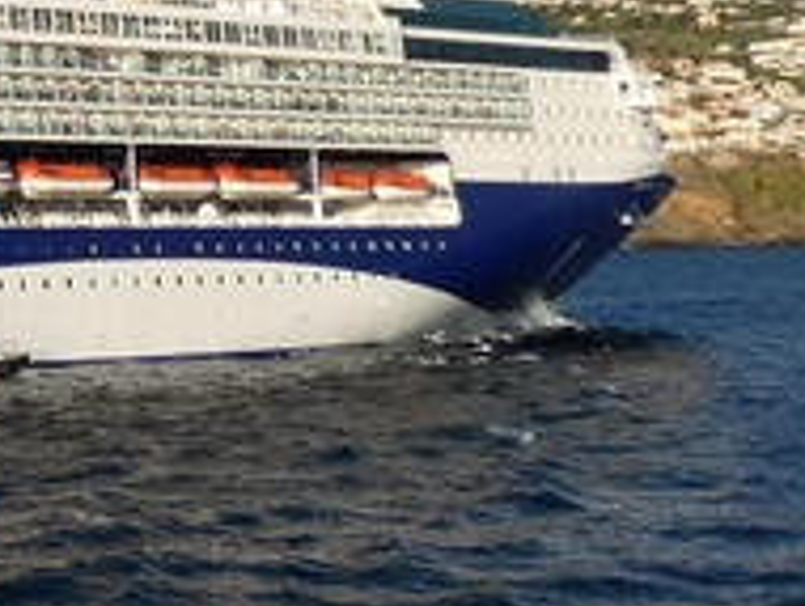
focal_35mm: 84
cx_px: -674
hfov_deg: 18.1
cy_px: -263
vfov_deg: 16.3
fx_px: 1956
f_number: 3.5
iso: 80
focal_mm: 3.6
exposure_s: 1/800
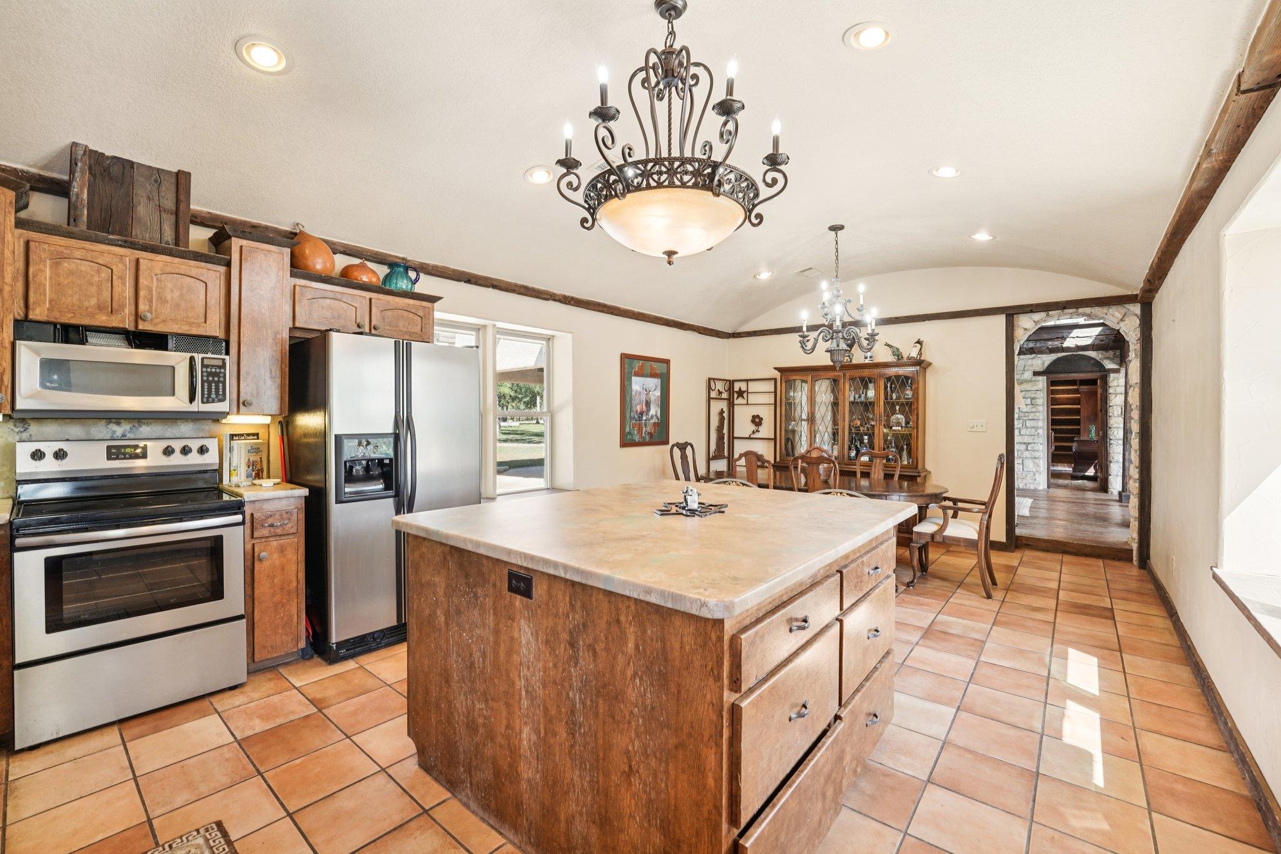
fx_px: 498
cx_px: 640
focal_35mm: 14
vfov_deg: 81.2
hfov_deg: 104.3
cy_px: 427
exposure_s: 1/40
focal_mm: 14
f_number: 8
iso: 400
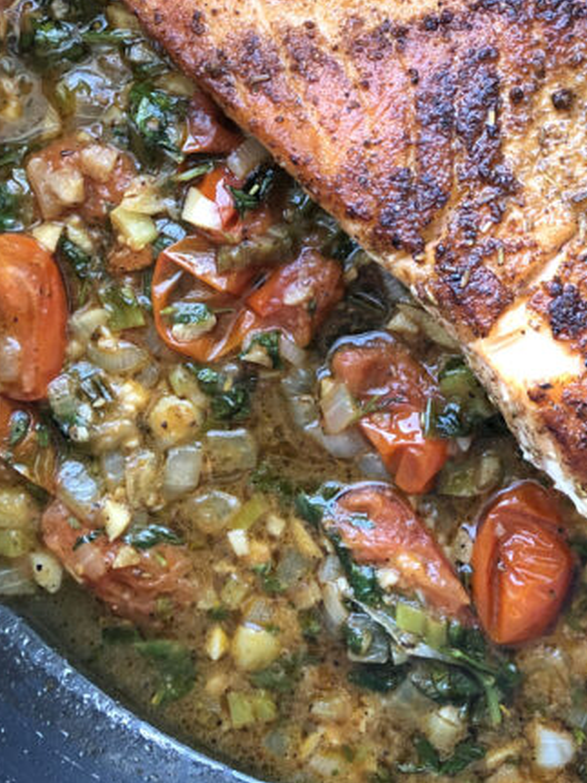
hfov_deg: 27.3
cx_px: 491
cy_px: 151
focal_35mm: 52
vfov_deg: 35.6
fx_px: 1176
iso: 80
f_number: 1.8
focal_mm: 3.99
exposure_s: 1/15
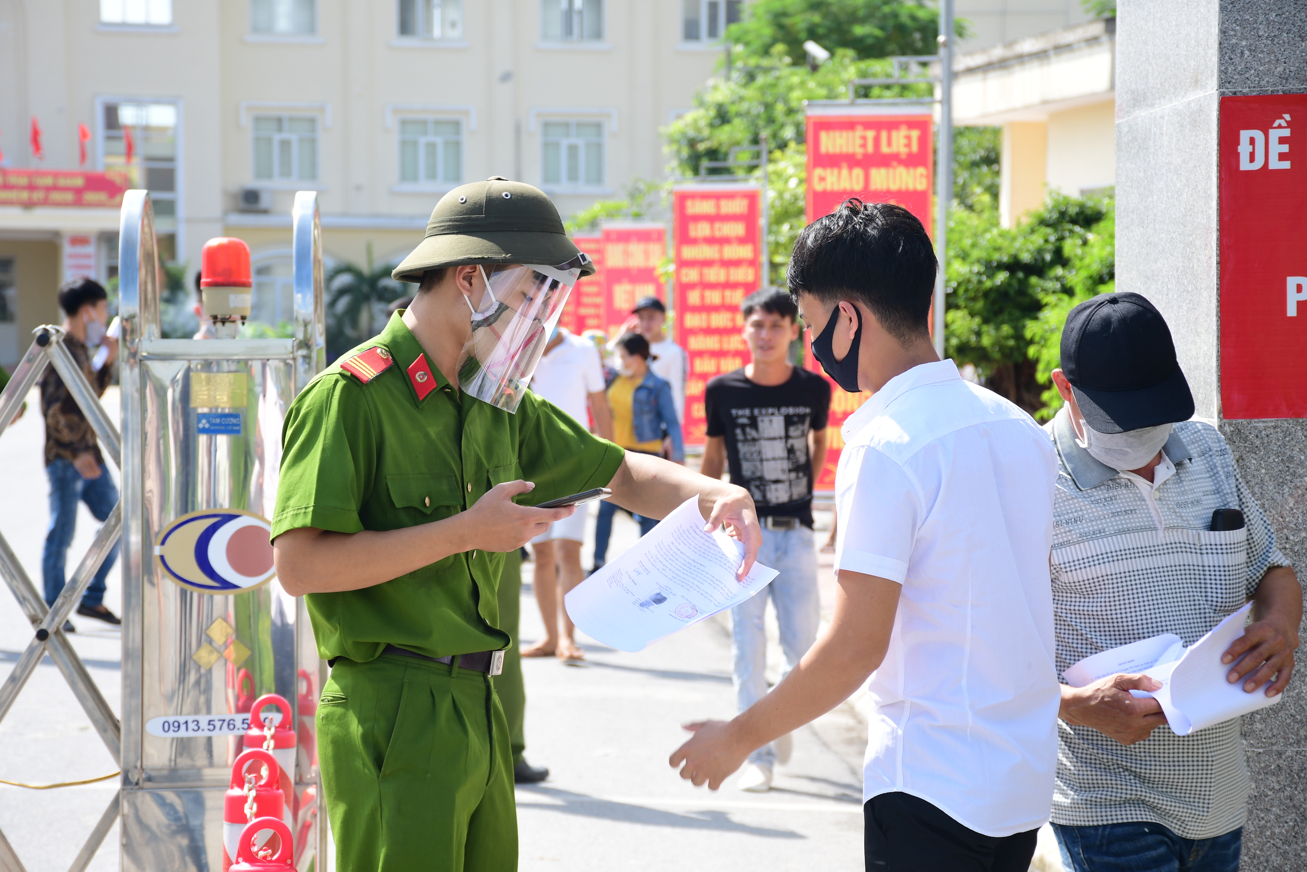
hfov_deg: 17.1
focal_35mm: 120
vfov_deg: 11.4
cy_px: 436
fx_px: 4356
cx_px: 654
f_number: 8
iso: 125
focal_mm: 80
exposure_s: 1/200
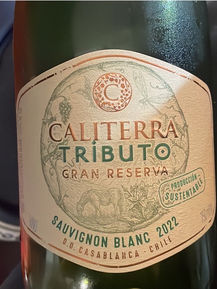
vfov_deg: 65.3
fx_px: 226
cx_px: 108
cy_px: 144
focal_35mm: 27
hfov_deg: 51.4
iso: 1000
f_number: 1.6
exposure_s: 1/50
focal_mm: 4.2
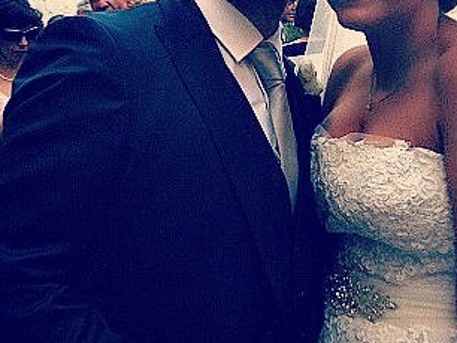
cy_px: 92
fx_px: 846
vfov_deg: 22.8
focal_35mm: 64
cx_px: 297
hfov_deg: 30.1
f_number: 2.8
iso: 125
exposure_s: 1/120
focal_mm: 3.85
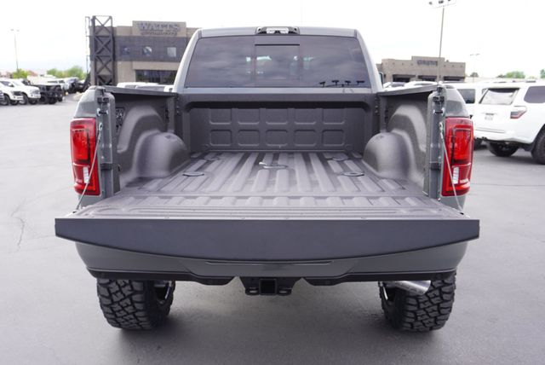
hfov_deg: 57.2
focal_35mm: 33
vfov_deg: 40.0
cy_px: 182
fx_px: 500
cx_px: 272
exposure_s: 1/80
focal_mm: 22
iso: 100
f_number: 5.6
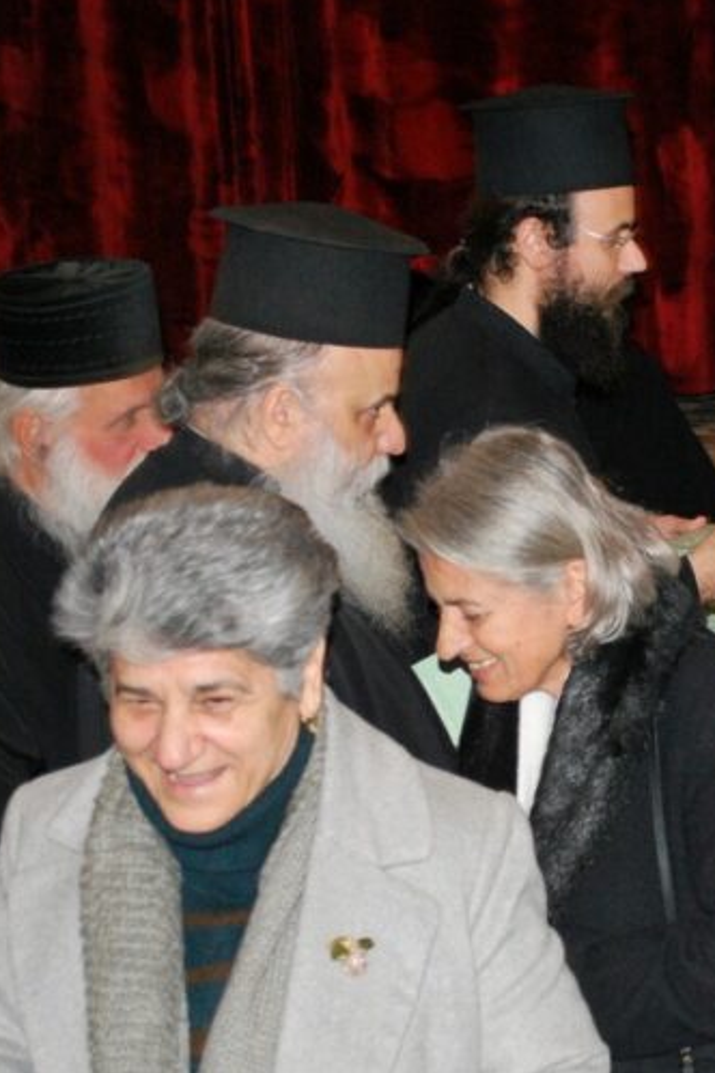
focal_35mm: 86
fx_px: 2562
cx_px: 762
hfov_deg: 15.5
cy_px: 535
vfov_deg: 23.6
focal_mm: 38
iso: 800
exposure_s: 1/60
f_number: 5.3
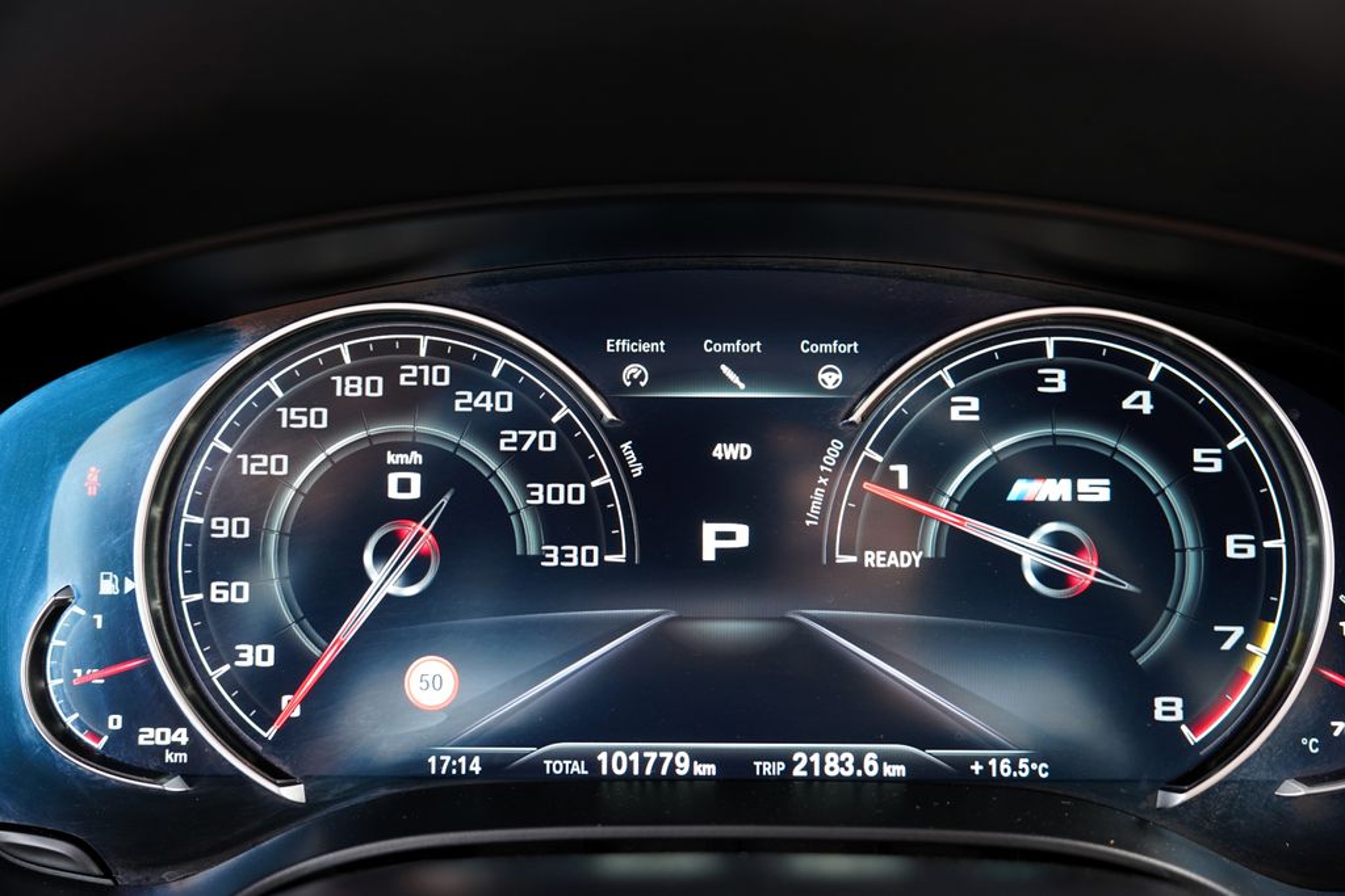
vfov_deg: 35.1
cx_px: 672
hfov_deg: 50.7
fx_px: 1420
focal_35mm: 38
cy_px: 448
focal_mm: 38
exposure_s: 1/60
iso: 640
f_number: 2.8
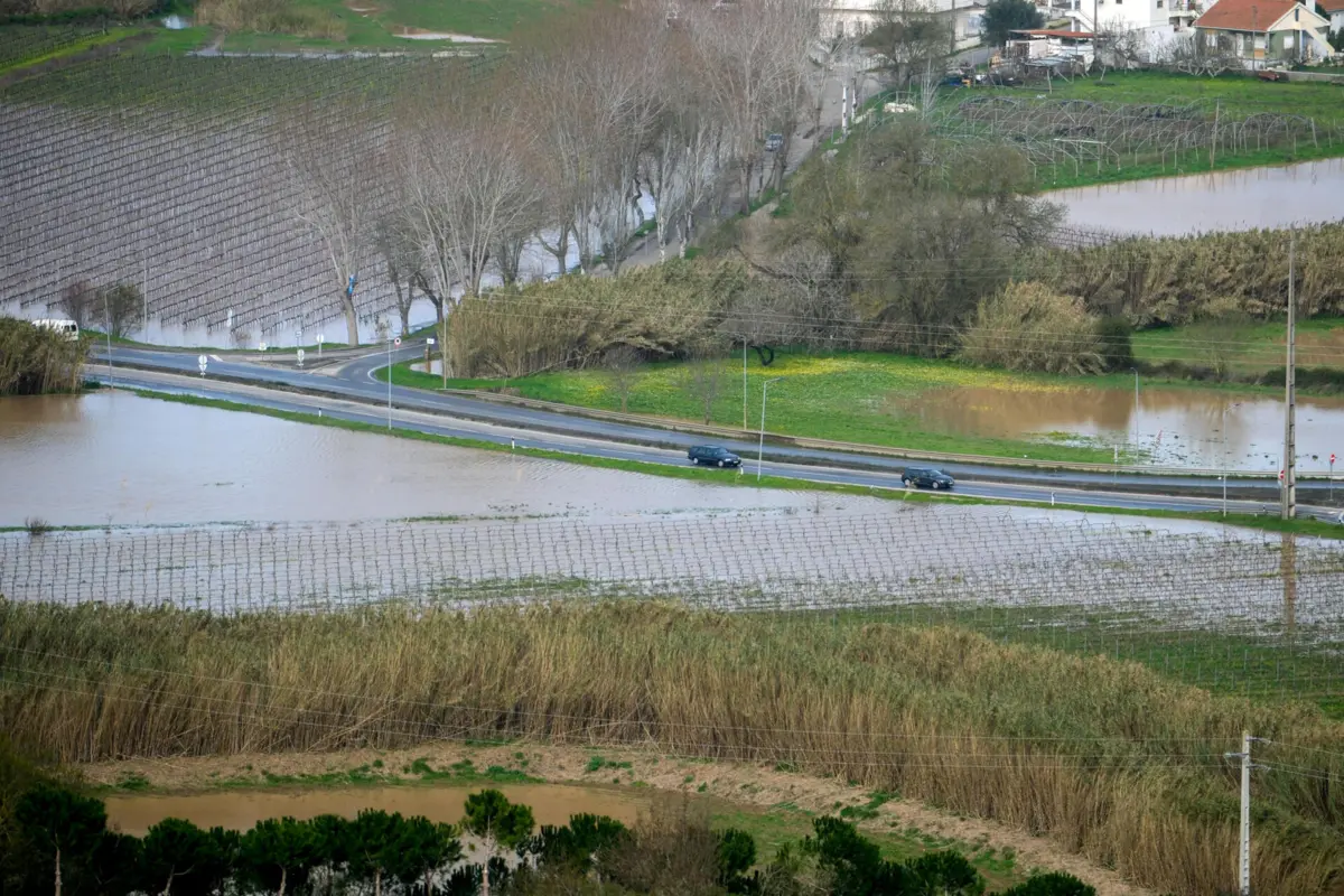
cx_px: 672
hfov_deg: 6.3
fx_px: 12244
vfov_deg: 4.2
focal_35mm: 328
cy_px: 448
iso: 400
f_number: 5
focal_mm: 218.7
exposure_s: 1/2000
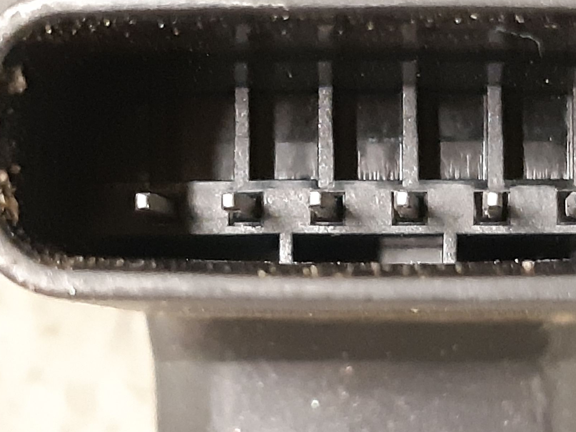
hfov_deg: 55.1
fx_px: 549
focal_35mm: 33
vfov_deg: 42.9
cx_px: 333
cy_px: 190
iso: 640
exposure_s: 1/25
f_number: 1.7
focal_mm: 3.93
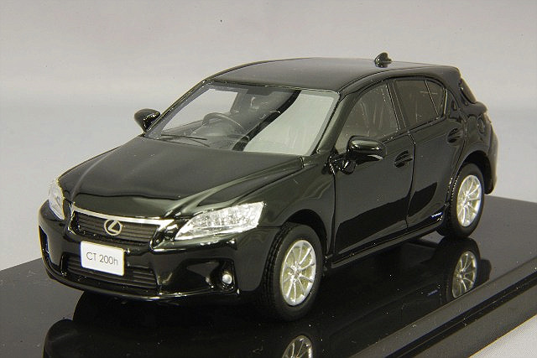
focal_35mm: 112
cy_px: 179
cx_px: 268
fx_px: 1671
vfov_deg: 12.2
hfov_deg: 18.3
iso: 400
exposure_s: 1
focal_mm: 75
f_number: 32
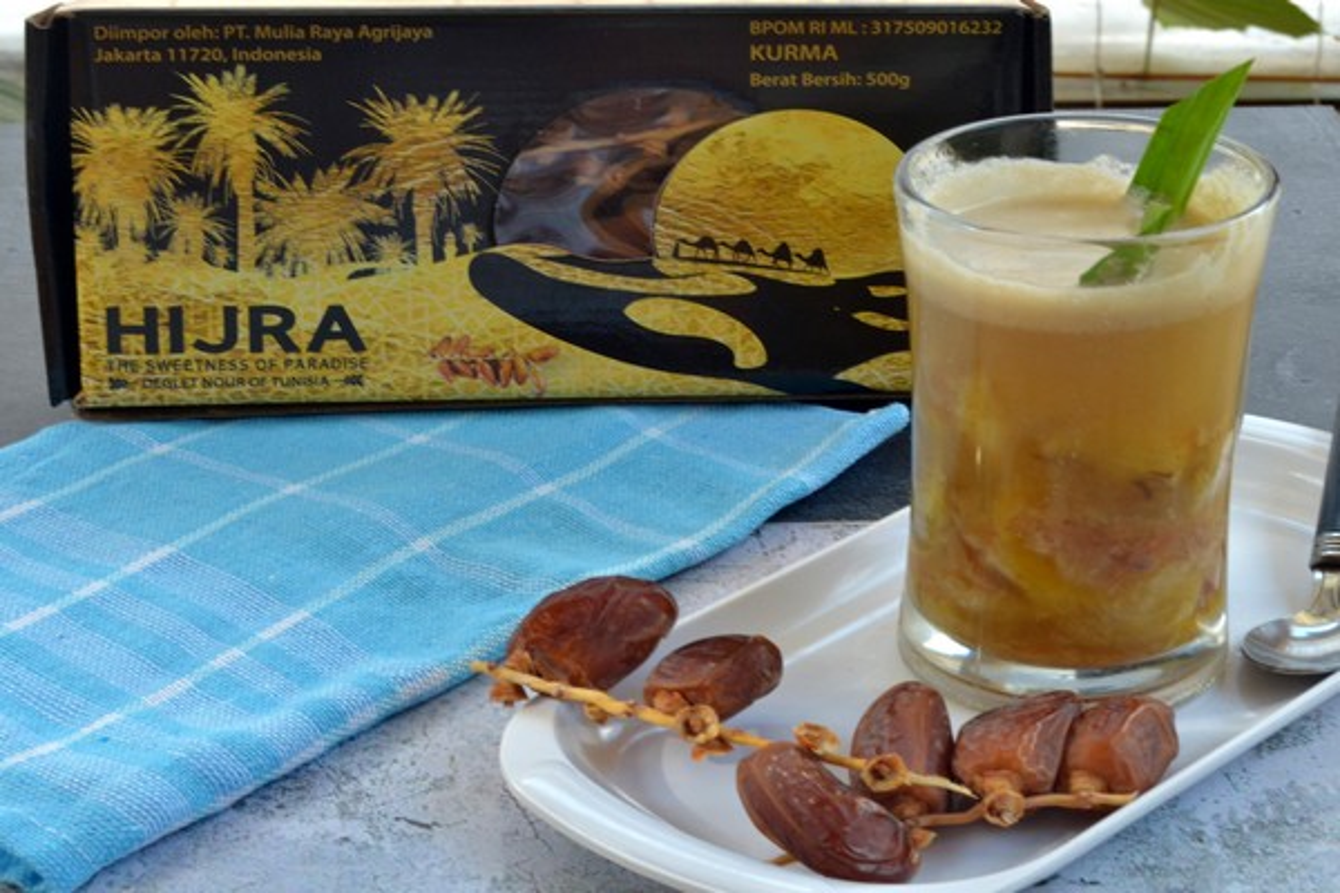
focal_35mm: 82
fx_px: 3071
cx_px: 670
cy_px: 446
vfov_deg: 16.6
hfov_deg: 24.6
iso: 500
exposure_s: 1/30
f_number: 16
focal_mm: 55
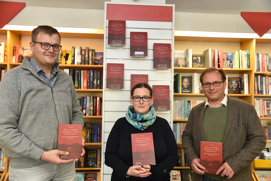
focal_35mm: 34
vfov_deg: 38.9
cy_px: 90
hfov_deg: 55.8
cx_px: 136
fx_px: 256
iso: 800
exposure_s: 1/80
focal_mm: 34
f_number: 4.5
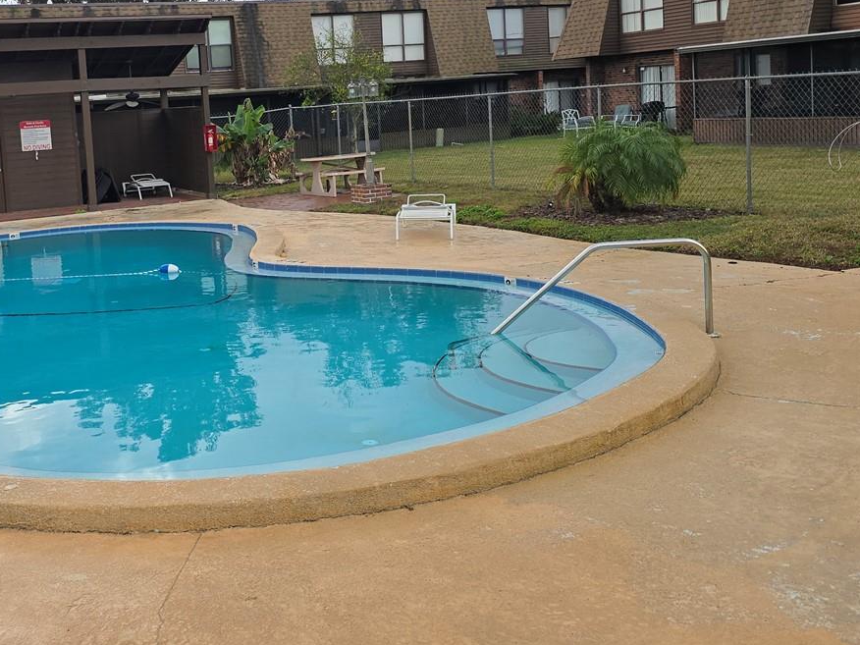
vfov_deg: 33.8
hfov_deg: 43.9
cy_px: 176
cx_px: 259
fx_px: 1043
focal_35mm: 42
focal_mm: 6.3
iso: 12
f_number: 1.7
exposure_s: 1/424
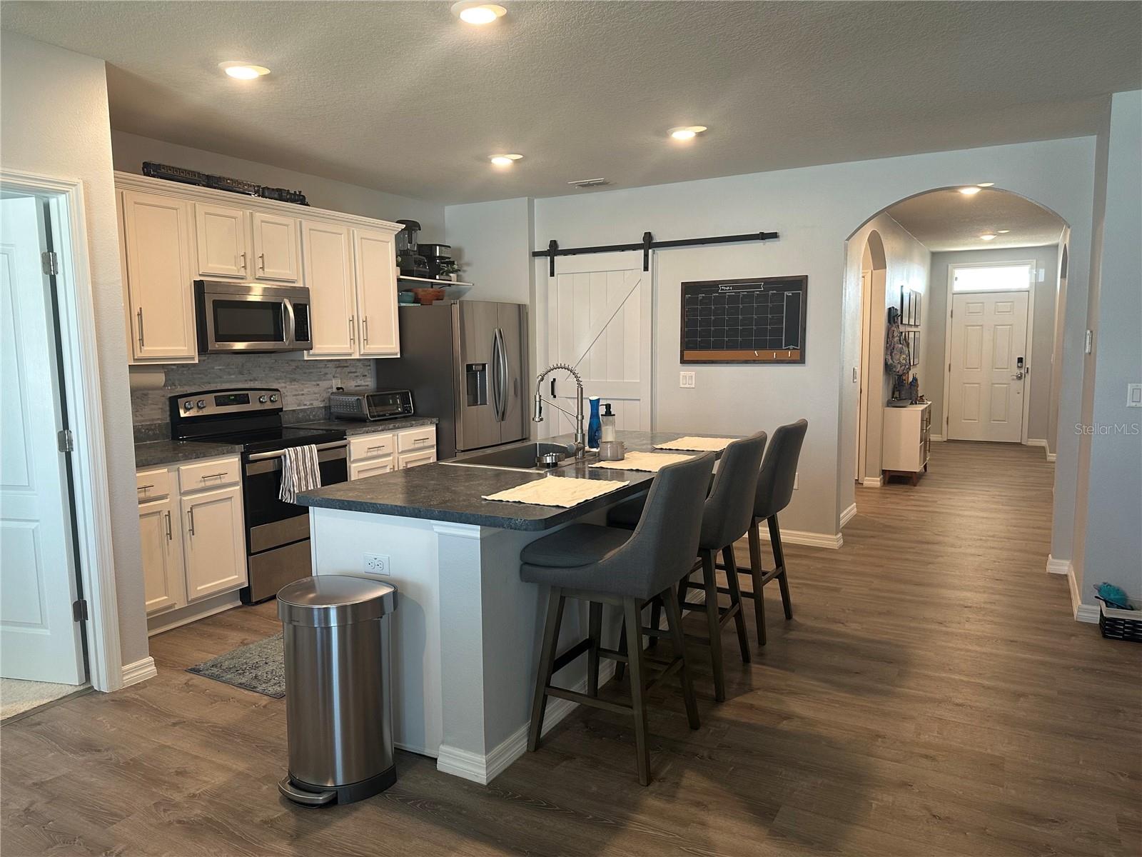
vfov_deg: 56.8
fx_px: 792
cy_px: 428
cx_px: 571
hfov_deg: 71.6
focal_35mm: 24
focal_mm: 6.86
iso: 160
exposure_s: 1/60
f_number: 1.78
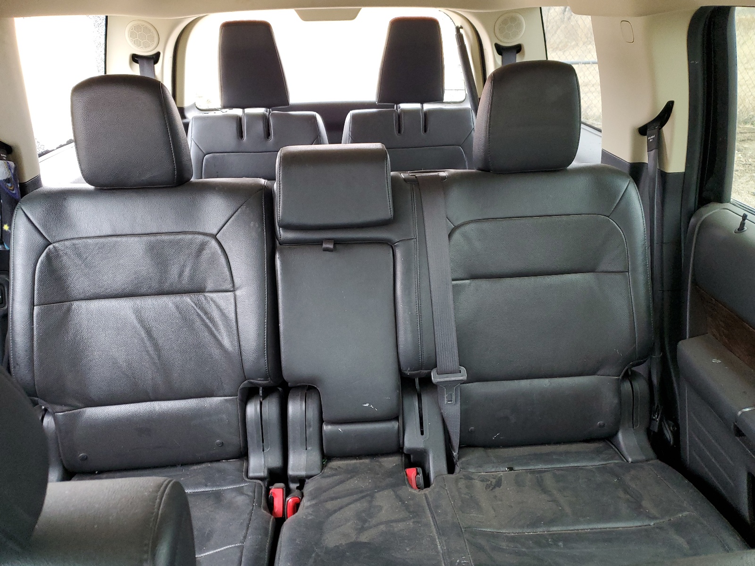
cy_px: 283
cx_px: 378
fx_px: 567
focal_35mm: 26
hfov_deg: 67.3
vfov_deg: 53.1
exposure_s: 1/50
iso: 157
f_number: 1.5
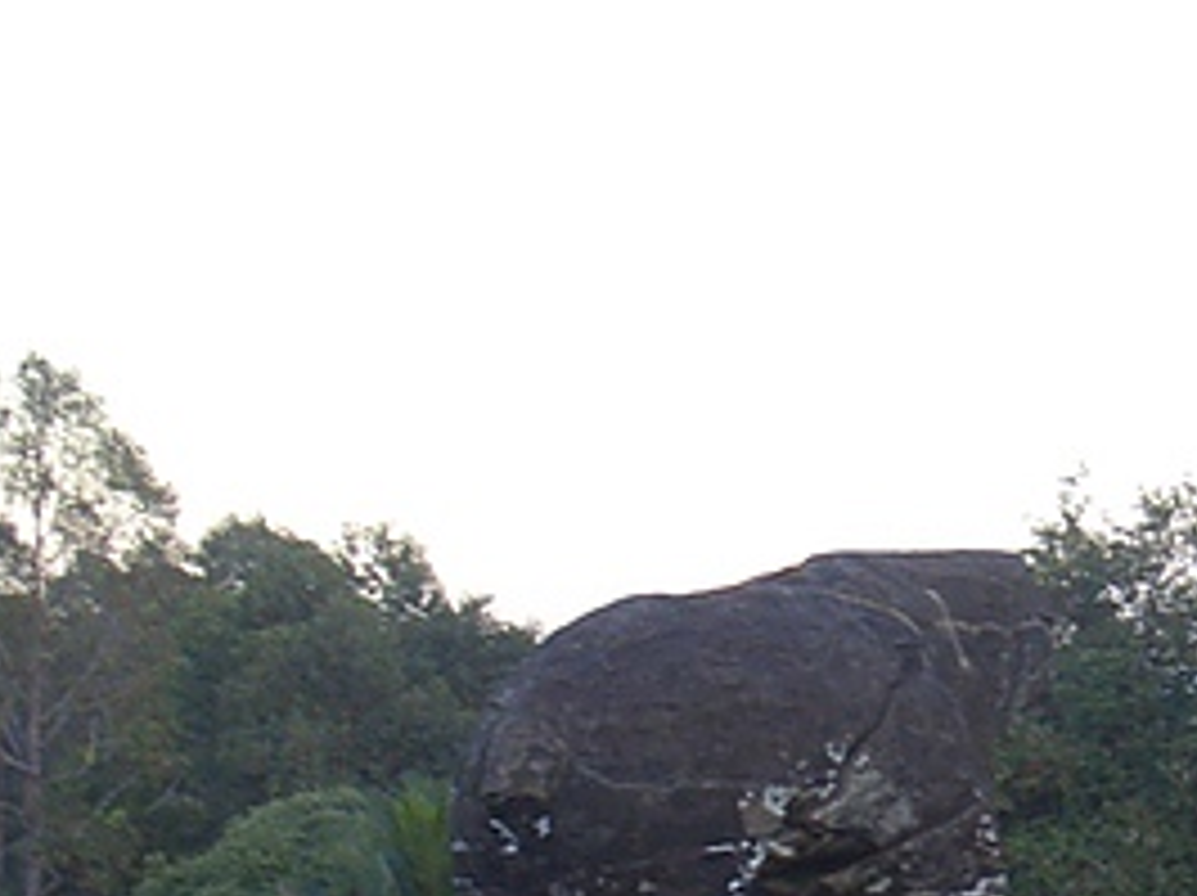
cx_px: 1328
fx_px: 4837
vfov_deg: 10.5
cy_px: 702
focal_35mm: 140
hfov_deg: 13.8
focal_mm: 10.2
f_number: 3.5
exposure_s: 1/80
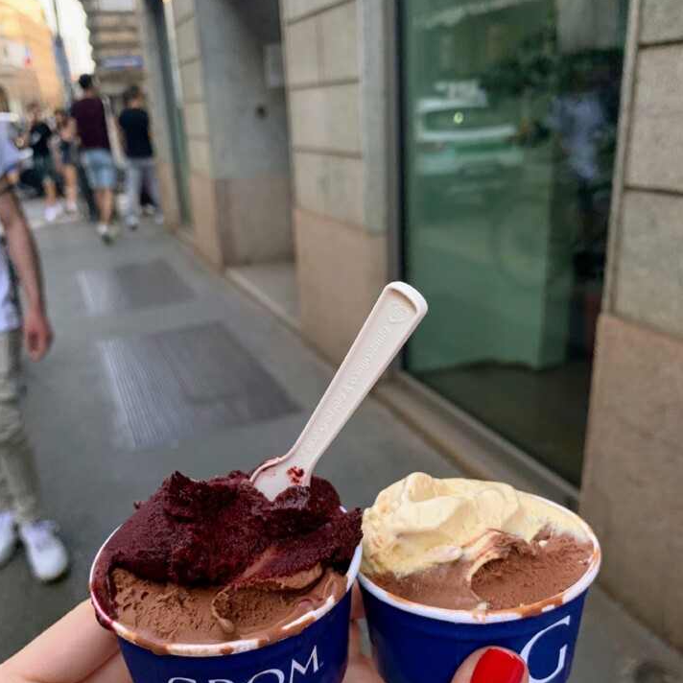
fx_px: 692
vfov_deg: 52.0
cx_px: 340
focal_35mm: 31
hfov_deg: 52.5
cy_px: 424
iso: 25
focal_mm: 4.25
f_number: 1.8
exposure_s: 1/300
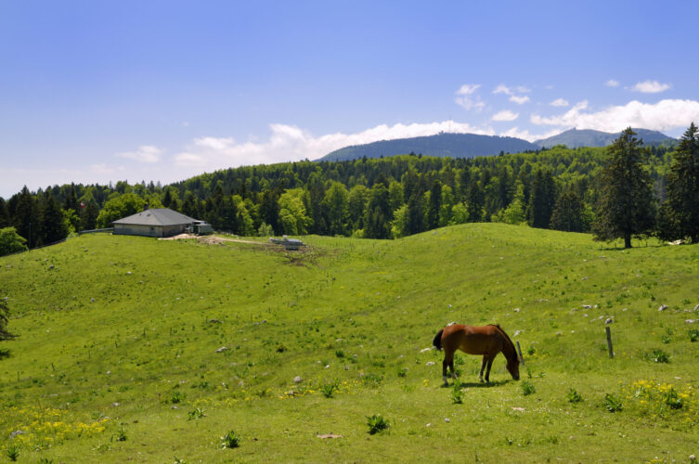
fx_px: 1105
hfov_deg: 35.1
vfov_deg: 23.7
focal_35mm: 57
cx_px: 350
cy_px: 232
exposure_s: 1/50
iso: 200
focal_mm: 38
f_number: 13
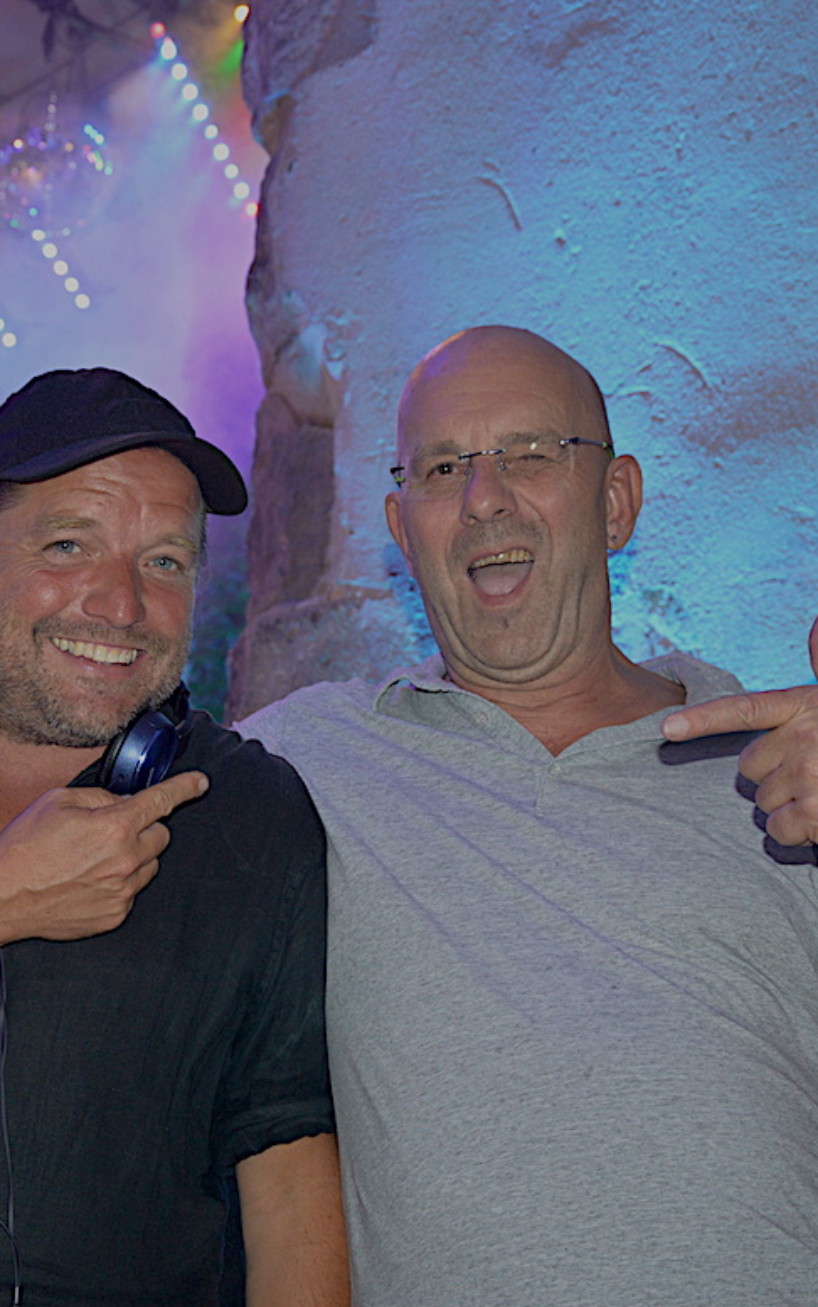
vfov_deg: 31.5
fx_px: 2317
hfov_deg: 19.9
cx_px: 208
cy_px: 657
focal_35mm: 65
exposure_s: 1/30
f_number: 4
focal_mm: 28
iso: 800
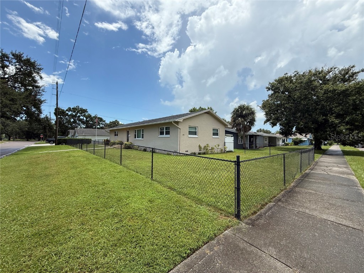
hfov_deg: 102.1
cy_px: 136
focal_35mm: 14
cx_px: 182
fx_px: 147
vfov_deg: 85.7
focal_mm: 2.22
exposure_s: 1/2092
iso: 50
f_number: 2.2
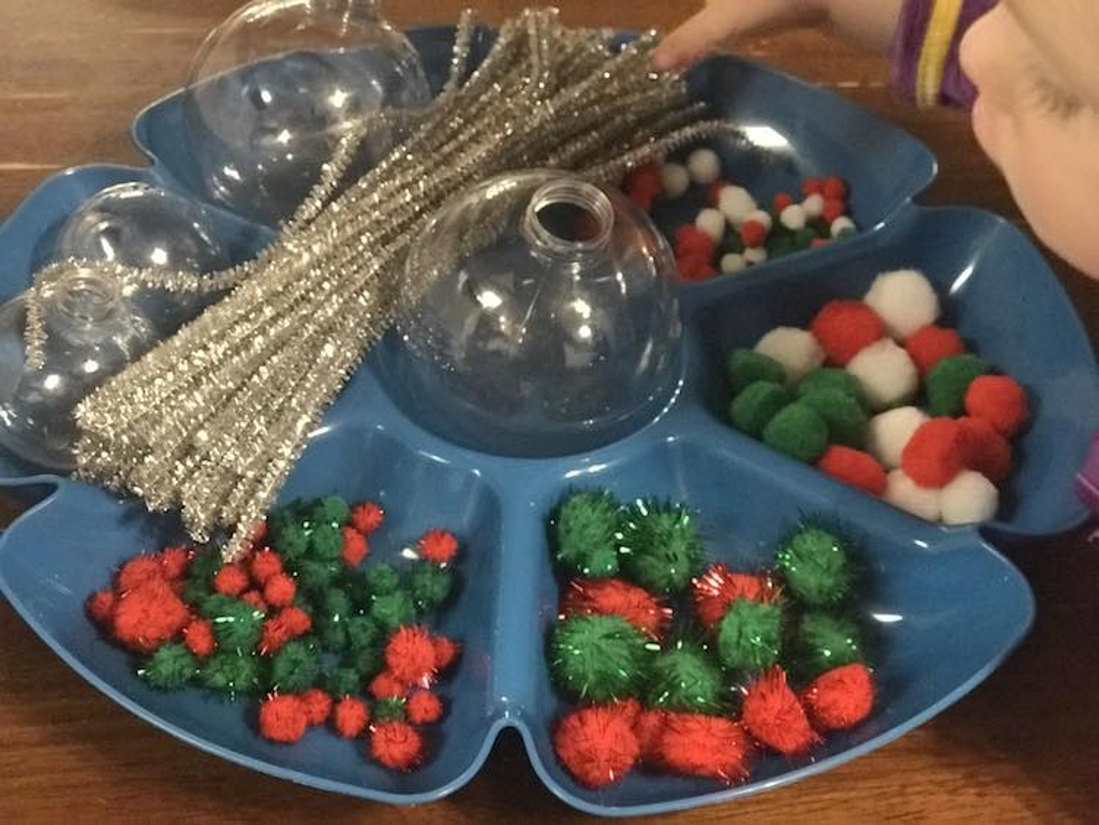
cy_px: 412
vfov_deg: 25.7
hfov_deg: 33.8
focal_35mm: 57
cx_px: 550
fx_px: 1810
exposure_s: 1/60
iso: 1250
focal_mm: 6.6
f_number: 2.8
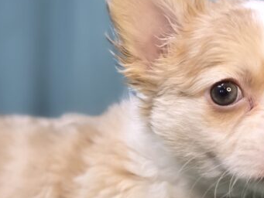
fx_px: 526
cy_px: 176
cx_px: 90
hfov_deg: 28.0
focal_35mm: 69
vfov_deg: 20.9
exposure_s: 1/120
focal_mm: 6.3
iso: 100
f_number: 1.7
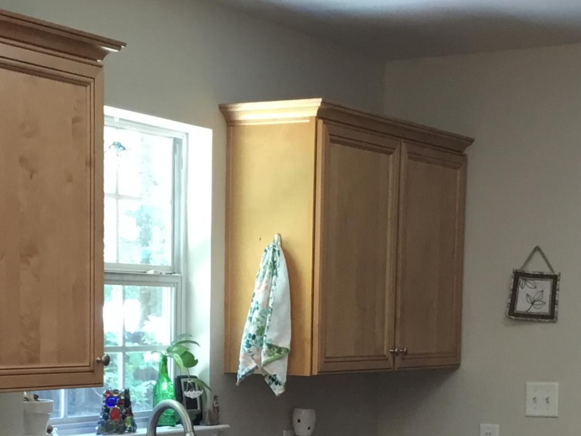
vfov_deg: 15.9
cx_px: 267
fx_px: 1511
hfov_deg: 21.8
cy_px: 483
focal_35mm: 90
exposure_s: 1/30
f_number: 2.4
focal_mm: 3.3
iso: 64
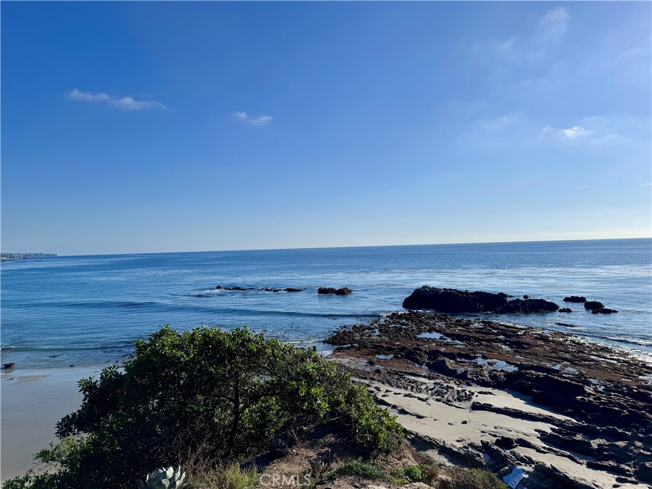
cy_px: 244
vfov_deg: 56.8
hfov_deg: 71.6
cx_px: 326
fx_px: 452
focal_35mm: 24
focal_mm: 6.76
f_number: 1.78
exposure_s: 1/12346
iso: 80
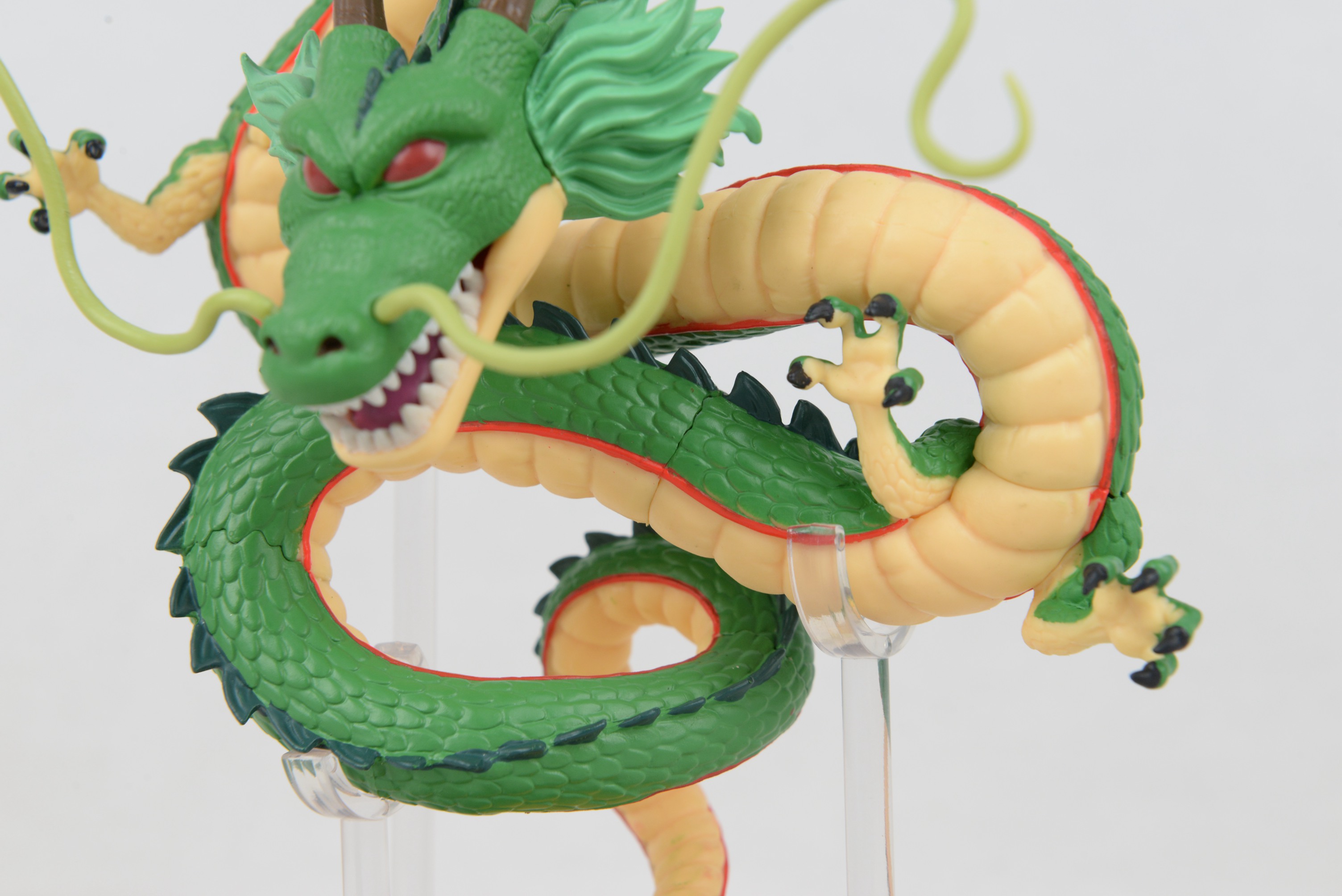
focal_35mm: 70
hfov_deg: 28.8
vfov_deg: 19.5
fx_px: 2610
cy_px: 448
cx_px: 671
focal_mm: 70
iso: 500
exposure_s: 1/100
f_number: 13
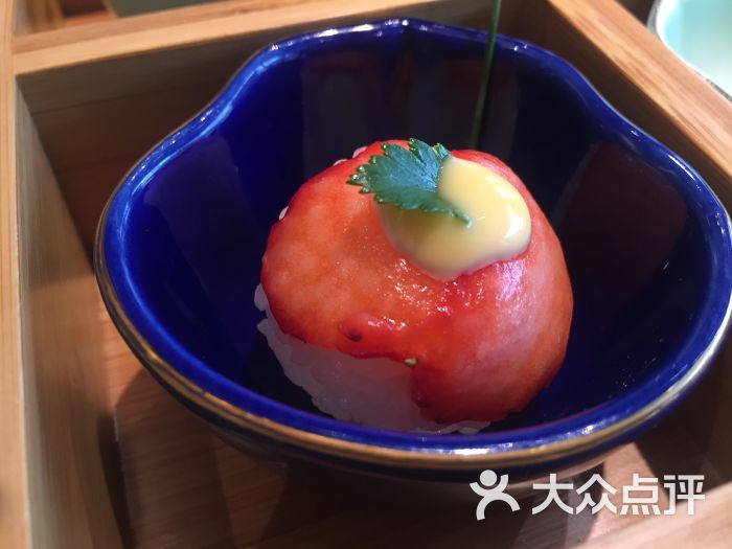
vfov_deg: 48.2
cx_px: 366
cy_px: 274
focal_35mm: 29
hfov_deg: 61.7
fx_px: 613
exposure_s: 1/33
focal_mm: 4.15
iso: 100
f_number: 2.2
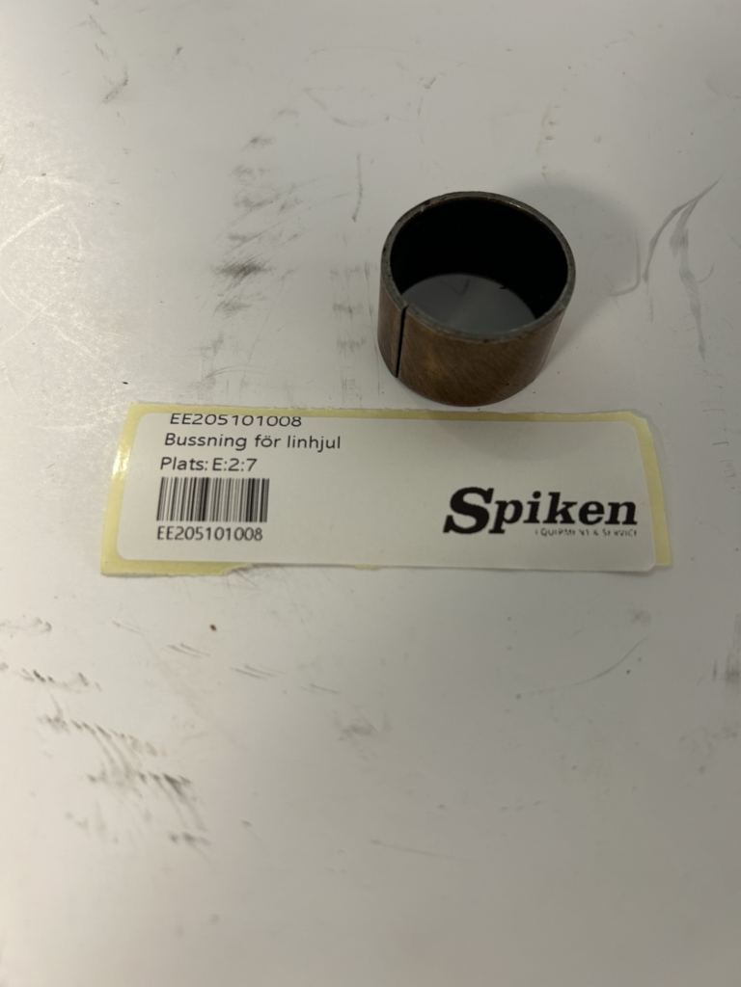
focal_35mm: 26
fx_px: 742
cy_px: 494
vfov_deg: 67.3
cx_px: 370
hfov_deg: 53.1
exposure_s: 1/50
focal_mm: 5.7
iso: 100
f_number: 1.5
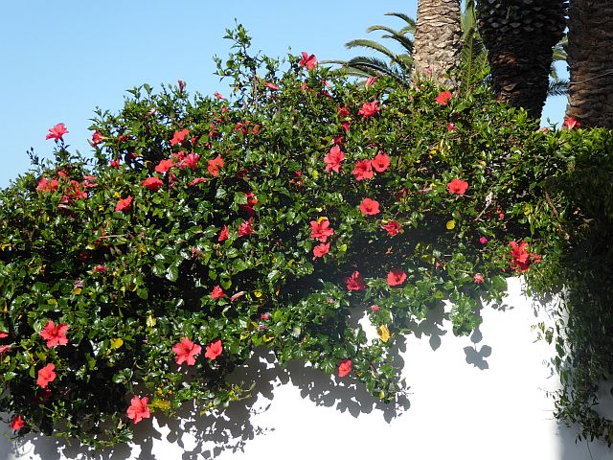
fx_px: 1594
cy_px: 230
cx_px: 306
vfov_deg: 16.4
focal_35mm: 90
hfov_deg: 21.8
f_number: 4.9
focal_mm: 16.1
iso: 100
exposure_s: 1/400
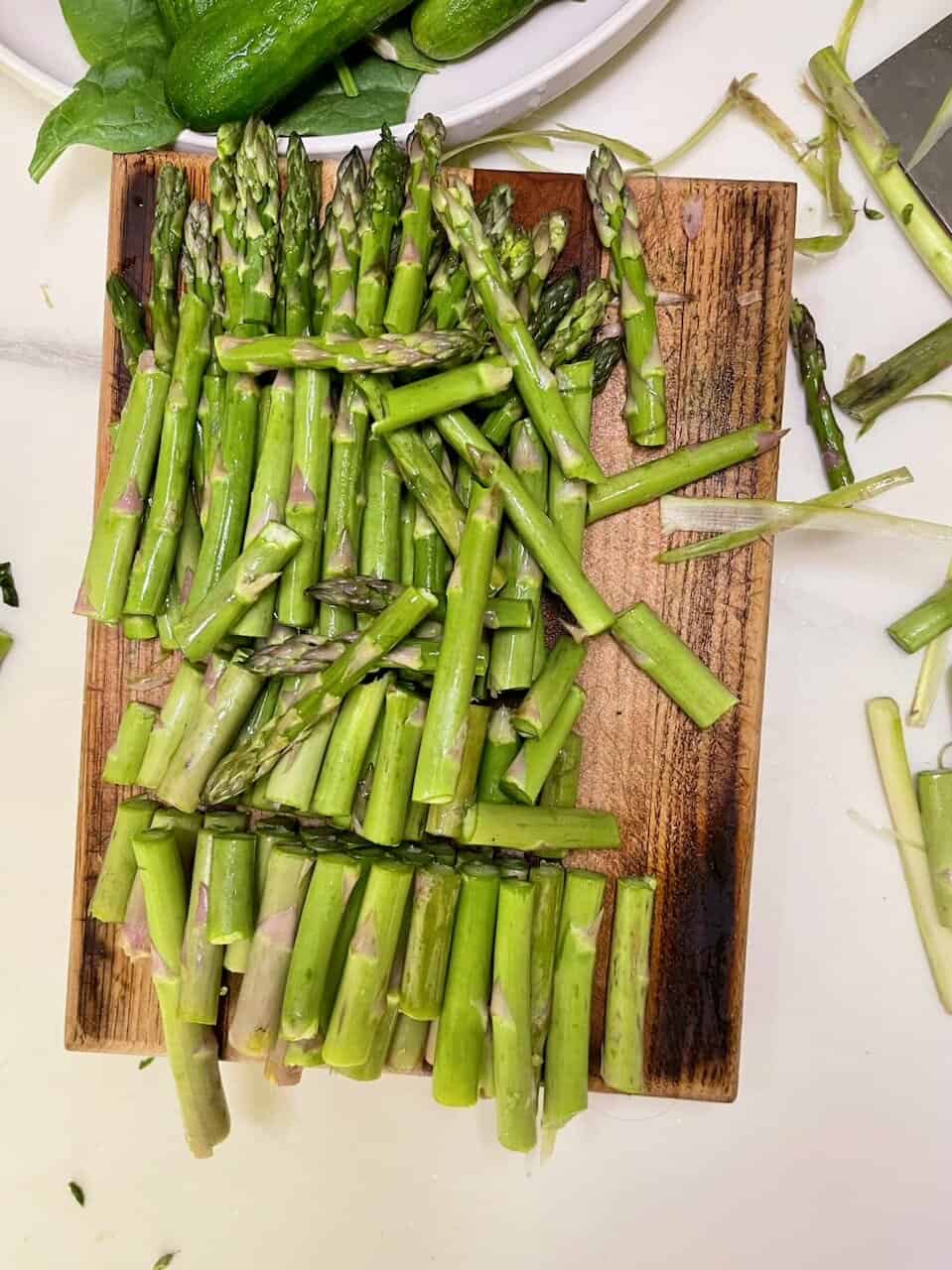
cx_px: 476
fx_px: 917
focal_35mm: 25
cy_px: 635
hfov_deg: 54.8
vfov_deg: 69.4
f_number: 1.6
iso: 200
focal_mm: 5.1
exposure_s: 1/60
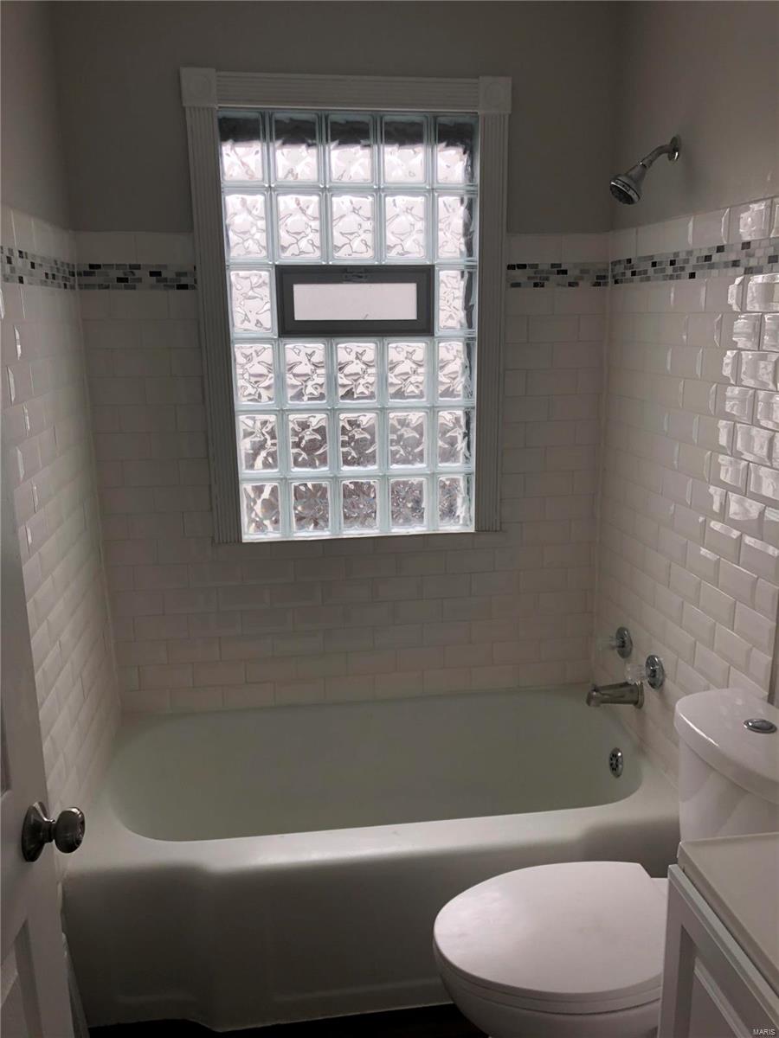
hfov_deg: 49.7
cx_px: 390
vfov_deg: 63.4
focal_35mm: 28
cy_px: 519
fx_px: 840
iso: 64
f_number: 1.8
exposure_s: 1/120
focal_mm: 4
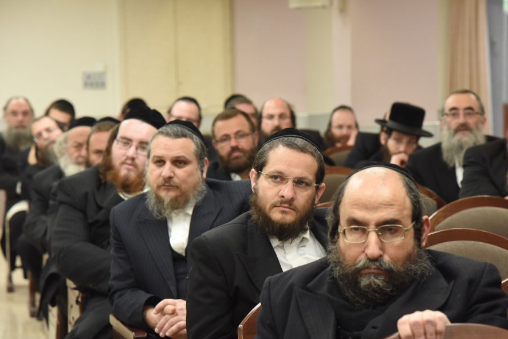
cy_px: 192
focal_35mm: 127
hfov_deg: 16.1
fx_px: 1793
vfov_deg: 10.8
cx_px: 282
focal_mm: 110
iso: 2500
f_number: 6.3
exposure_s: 1/160
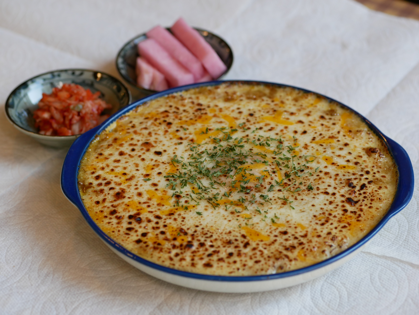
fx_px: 1041
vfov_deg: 17.2
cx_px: 210
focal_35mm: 86
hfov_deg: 22.7
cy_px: 158
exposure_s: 1/250
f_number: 2.8
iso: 400
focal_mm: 43
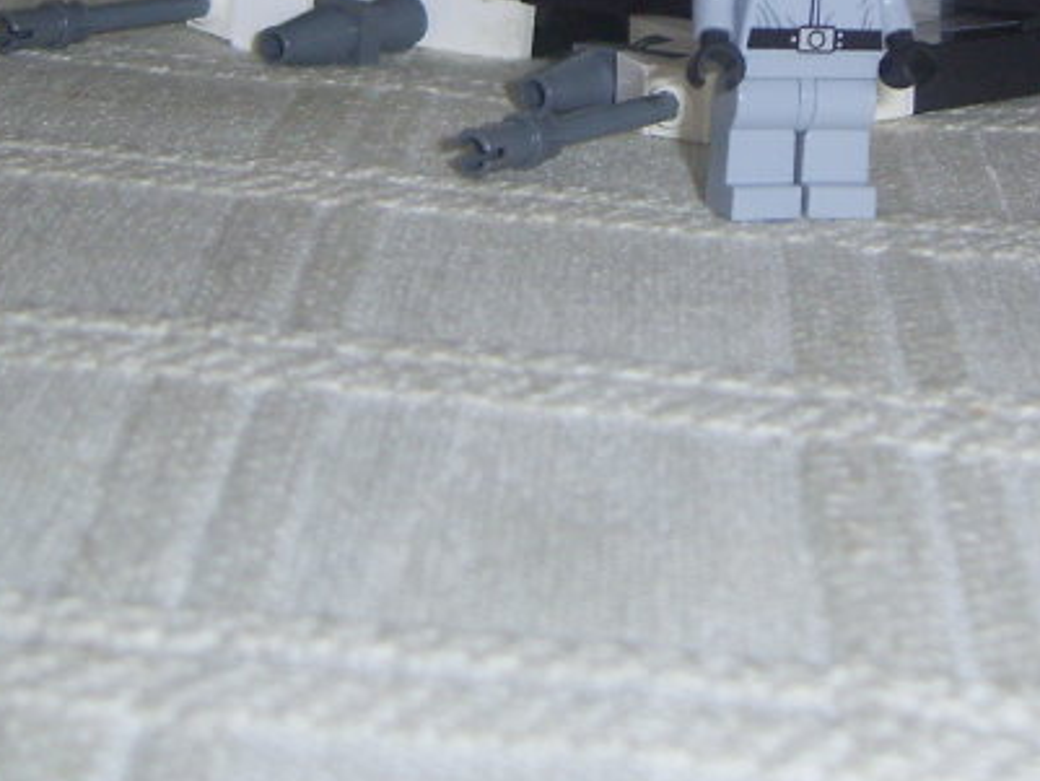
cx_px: 752
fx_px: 2915
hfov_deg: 20.1
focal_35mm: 97
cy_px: -125
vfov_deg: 14.8
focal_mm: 7.8
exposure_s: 1/30
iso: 100
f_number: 2.8
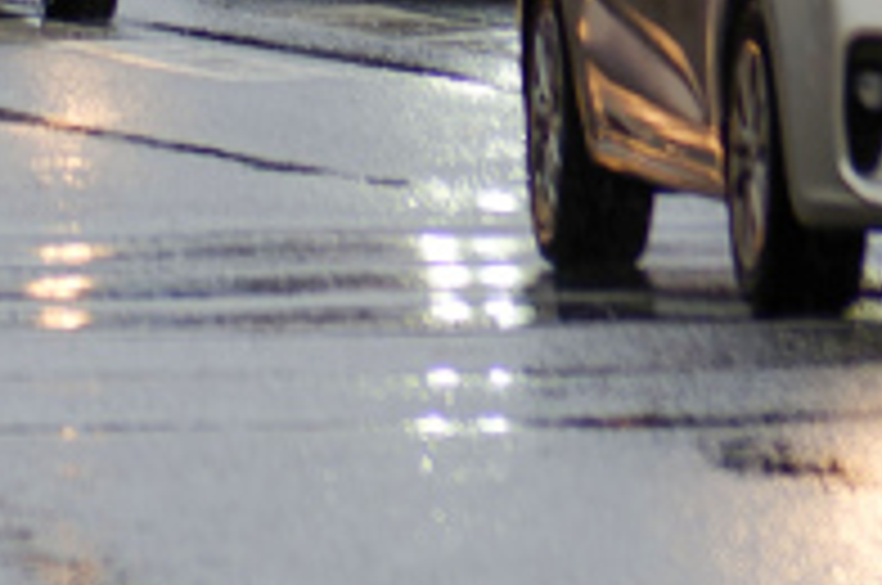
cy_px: -1087
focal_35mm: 855
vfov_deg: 1.6
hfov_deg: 2.4
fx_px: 20913
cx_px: -400
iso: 160
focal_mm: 86
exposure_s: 1/320
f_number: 4.5
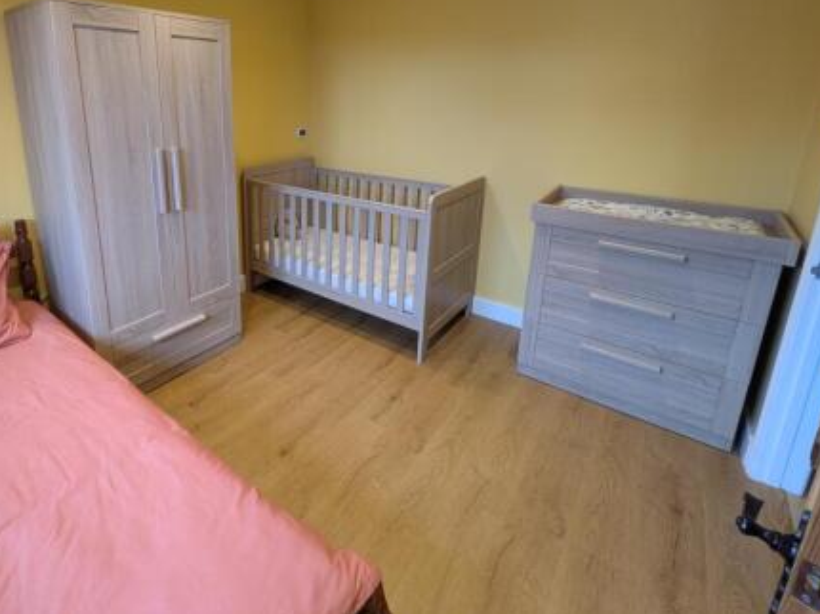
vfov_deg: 66.7
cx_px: 300
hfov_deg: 82.9
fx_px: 450
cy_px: 203
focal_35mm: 19
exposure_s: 1/33.3
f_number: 2.2
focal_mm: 1.83
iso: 98
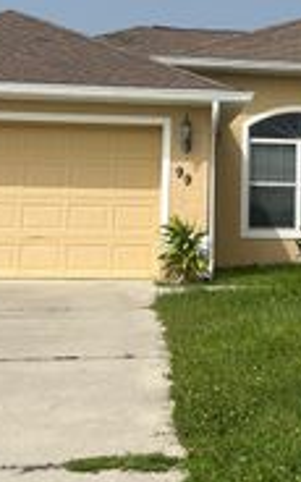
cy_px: 101
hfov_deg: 17.1
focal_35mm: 75
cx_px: 280
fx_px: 984
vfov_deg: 27.0
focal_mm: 5.7
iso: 50
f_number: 1.5
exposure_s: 1/7463
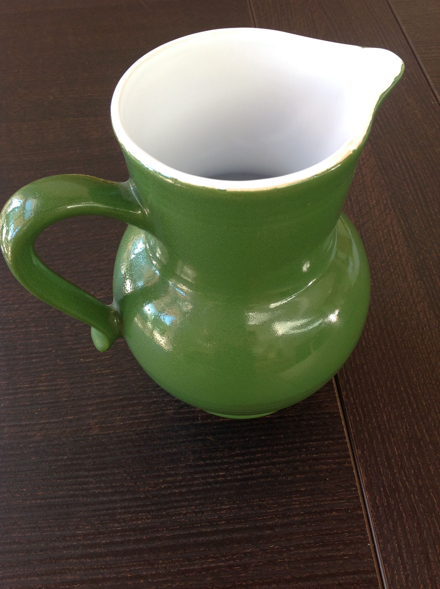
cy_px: 294
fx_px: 595
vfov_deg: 52.7
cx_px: 220
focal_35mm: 35
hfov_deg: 40.6
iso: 50
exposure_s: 1/40
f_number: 2.4
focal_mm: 4.28
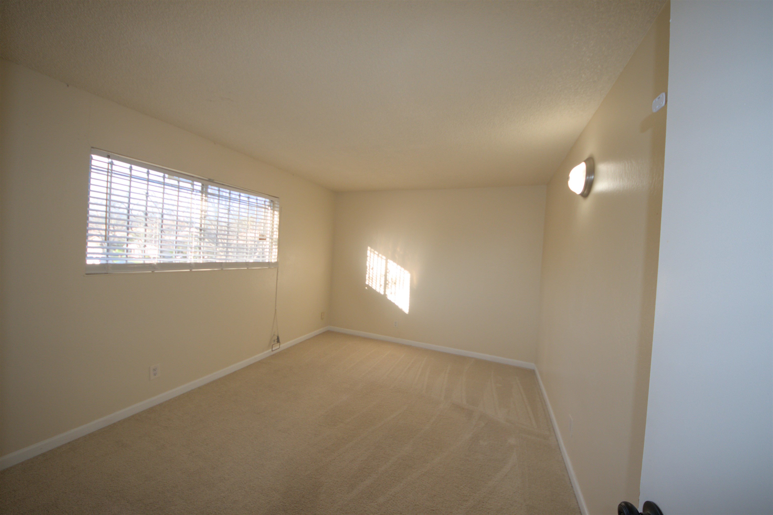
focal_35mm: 12
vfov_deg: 89.9
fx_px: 258
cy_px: 258
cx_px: 386
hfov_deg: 112.6
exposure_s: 1/125
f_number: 4.5
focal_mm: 8
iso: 320
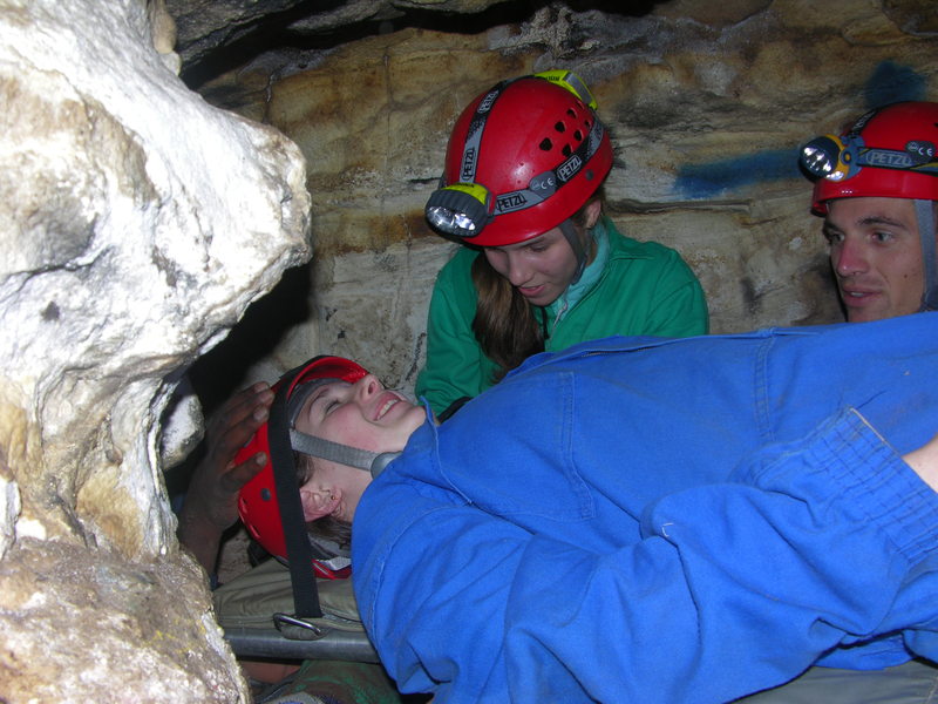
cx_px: 469
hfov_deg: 52.6
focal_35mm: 35
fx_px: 948
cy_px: 352
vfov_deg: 40.7
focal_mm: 8.9
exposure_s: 1/30
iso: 50
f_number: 5.6
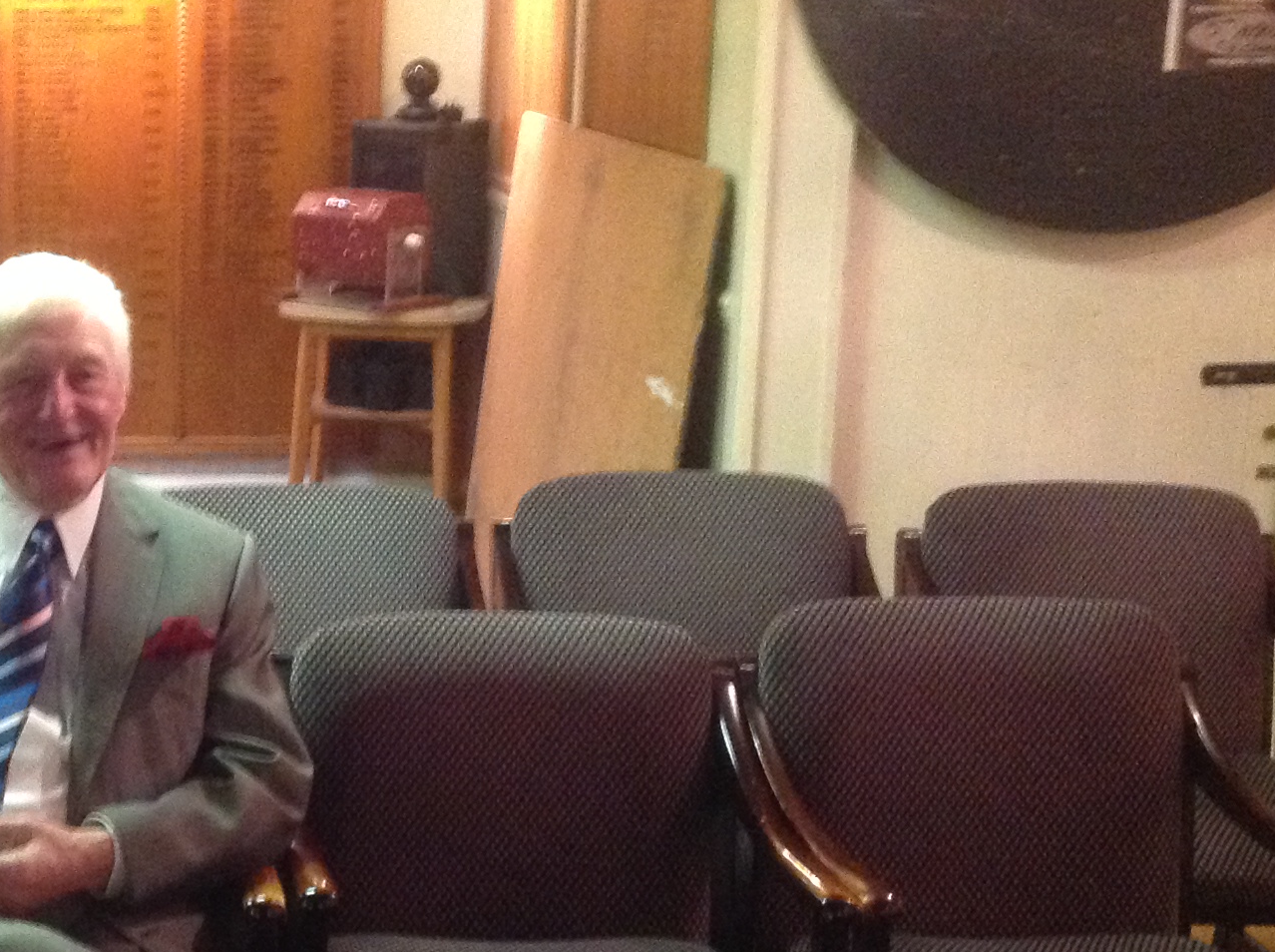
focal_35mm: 71
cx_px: 90
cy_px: 655
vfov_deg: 20.6
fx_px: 2611
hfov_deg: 26.4
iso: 500
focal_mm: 4.28
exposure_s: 1/15
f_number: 2.4
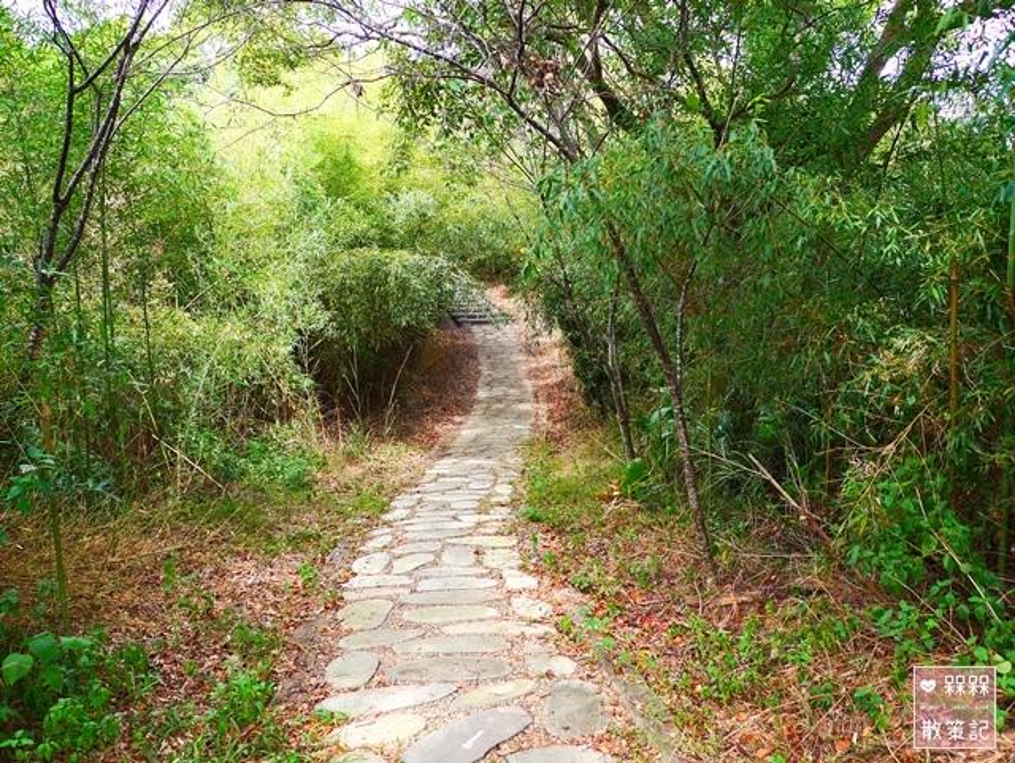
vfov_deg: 46.9
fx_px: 880
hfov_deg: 59.9
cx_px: 508
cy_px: 382
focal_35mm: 30
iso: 160
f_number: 2.5
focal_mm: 15
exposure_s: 1/250
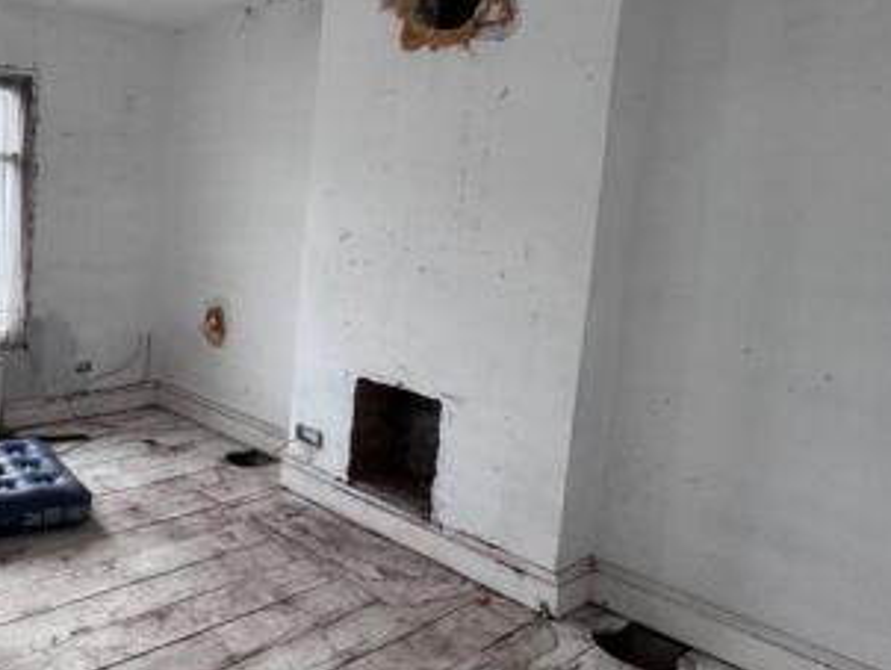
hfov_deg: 54.2
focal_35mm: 27
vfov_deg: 51.0
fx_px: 696
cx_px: 43
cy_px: 258
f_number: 2.2
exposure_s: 1/99
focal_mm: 2.22
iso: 125
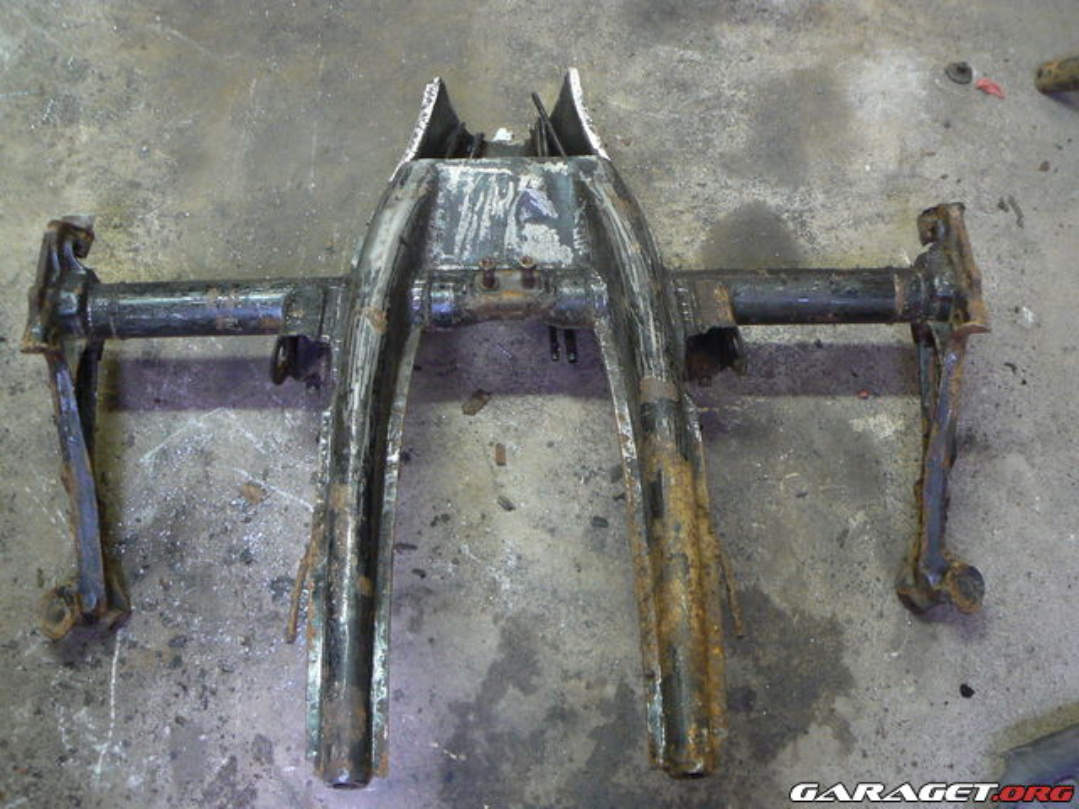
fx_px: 1122
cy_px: 404
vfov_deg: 39.7
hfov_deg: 51.4
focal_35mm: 36
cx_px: 540
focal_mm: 6
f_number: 2.8
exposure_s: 1/10
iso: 200
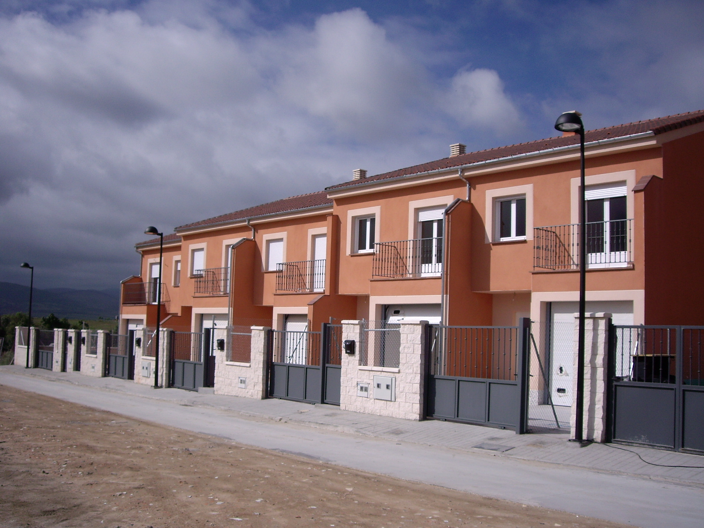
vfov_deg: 37.7
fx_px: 773
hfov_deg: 49.0
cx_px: 352
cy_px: 264
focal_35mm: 38
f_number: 4.3
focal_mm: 6.2
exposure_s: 1/1600
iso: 64
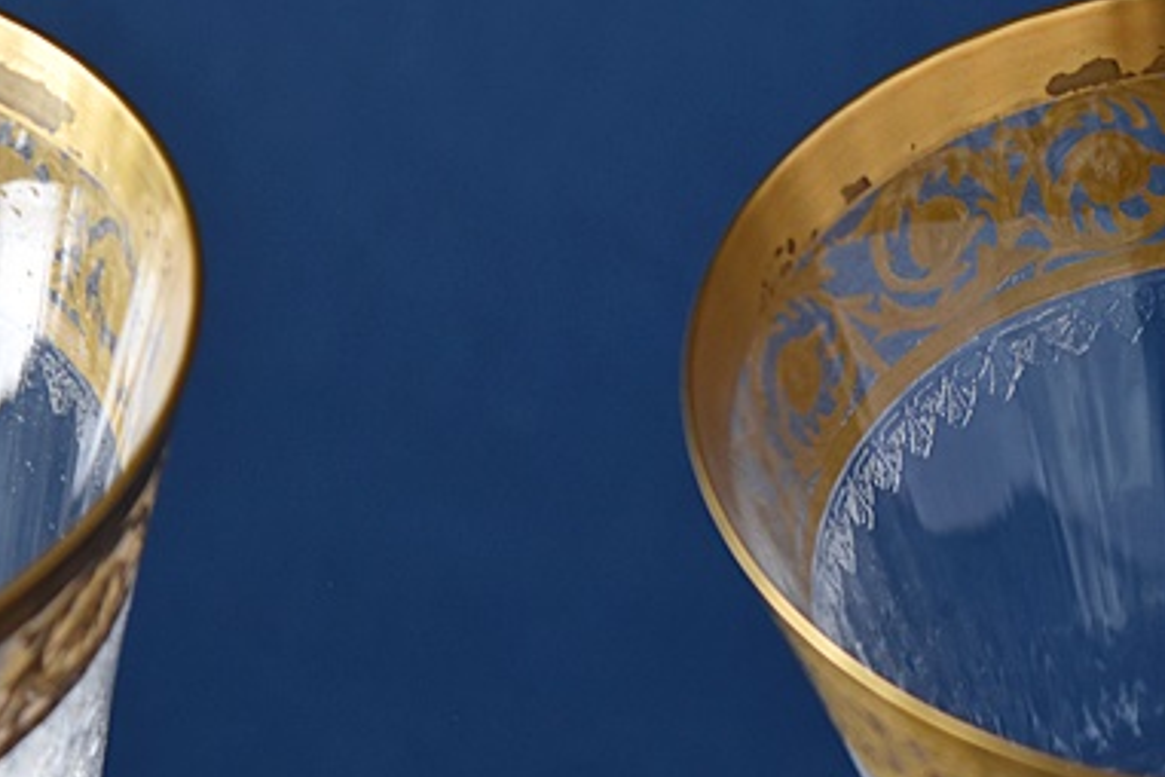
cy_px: 613
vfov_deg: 7.9
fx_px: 5600
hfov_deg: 11.7
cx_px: 1217
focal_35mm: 173
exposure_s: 1/8
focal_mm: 55
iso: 800
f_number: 5.6
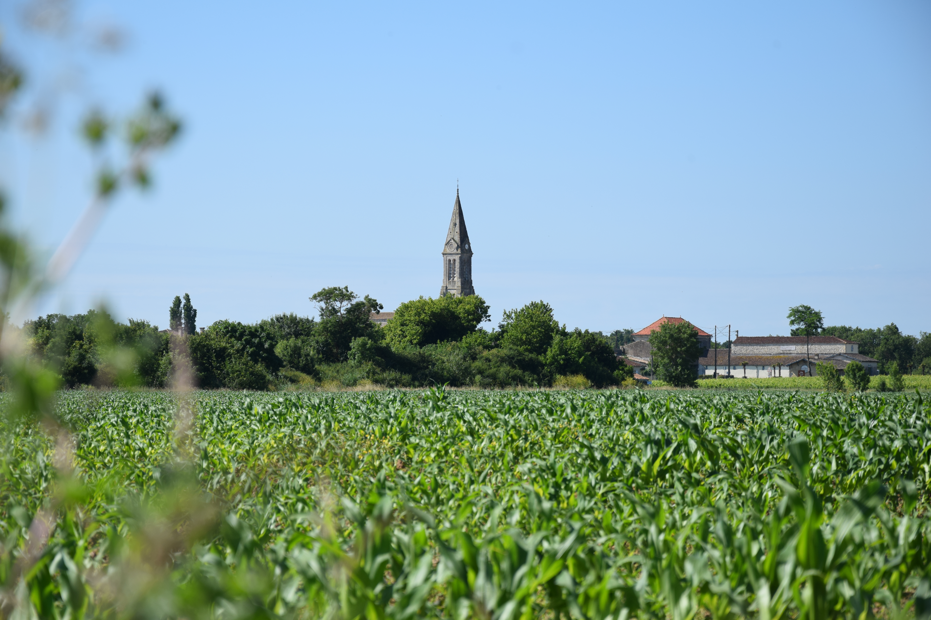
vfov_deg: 10.2
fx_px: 3491
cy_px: 310
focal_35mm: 135
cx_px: 466
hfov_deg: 15.2
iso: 200
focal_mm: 90
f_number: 7.1
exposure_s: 1/800
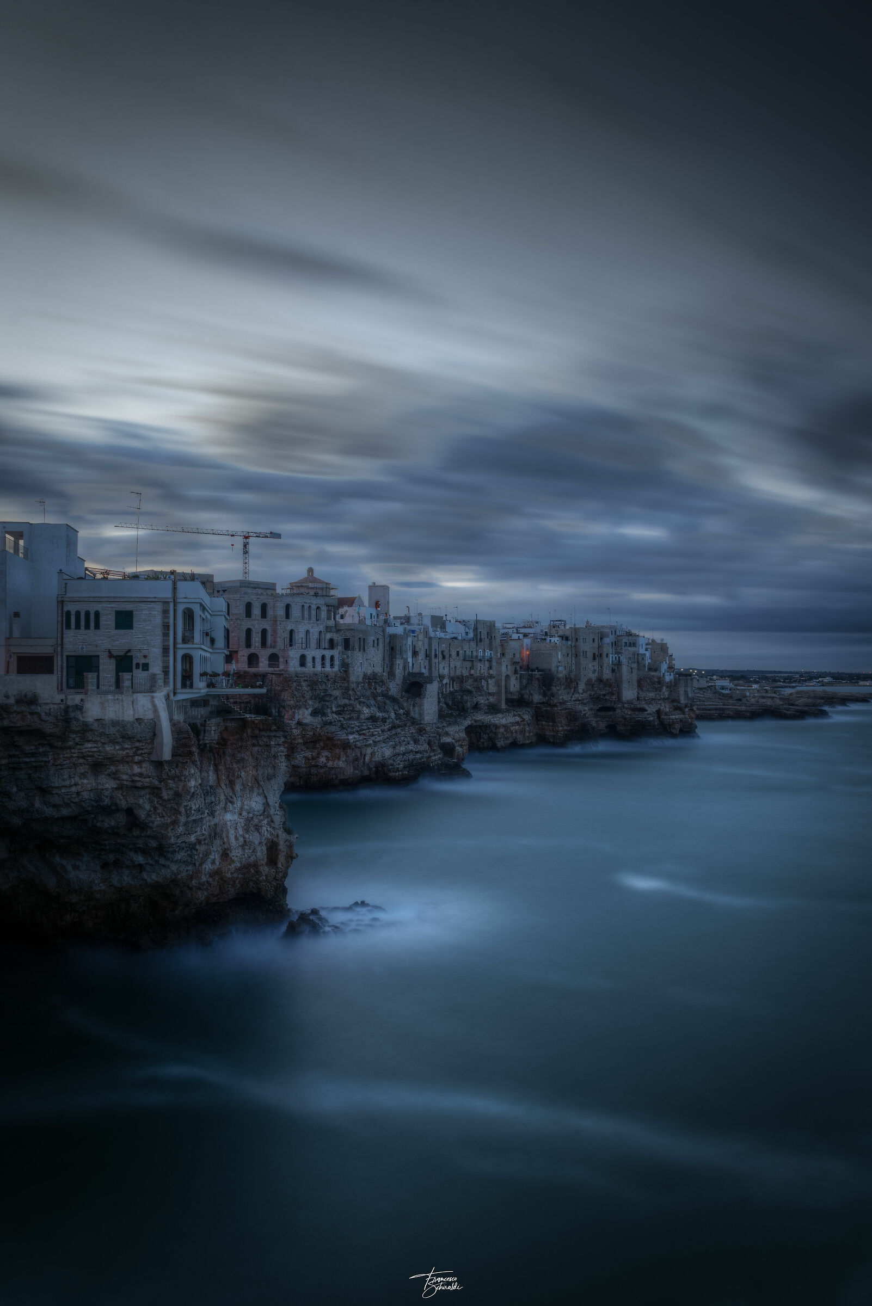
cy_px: 653
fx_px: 980
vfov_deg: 67.4
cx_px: 436
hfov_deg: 48.0
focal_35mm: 27
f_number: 4.5
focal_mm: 27
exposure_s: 119
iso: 100
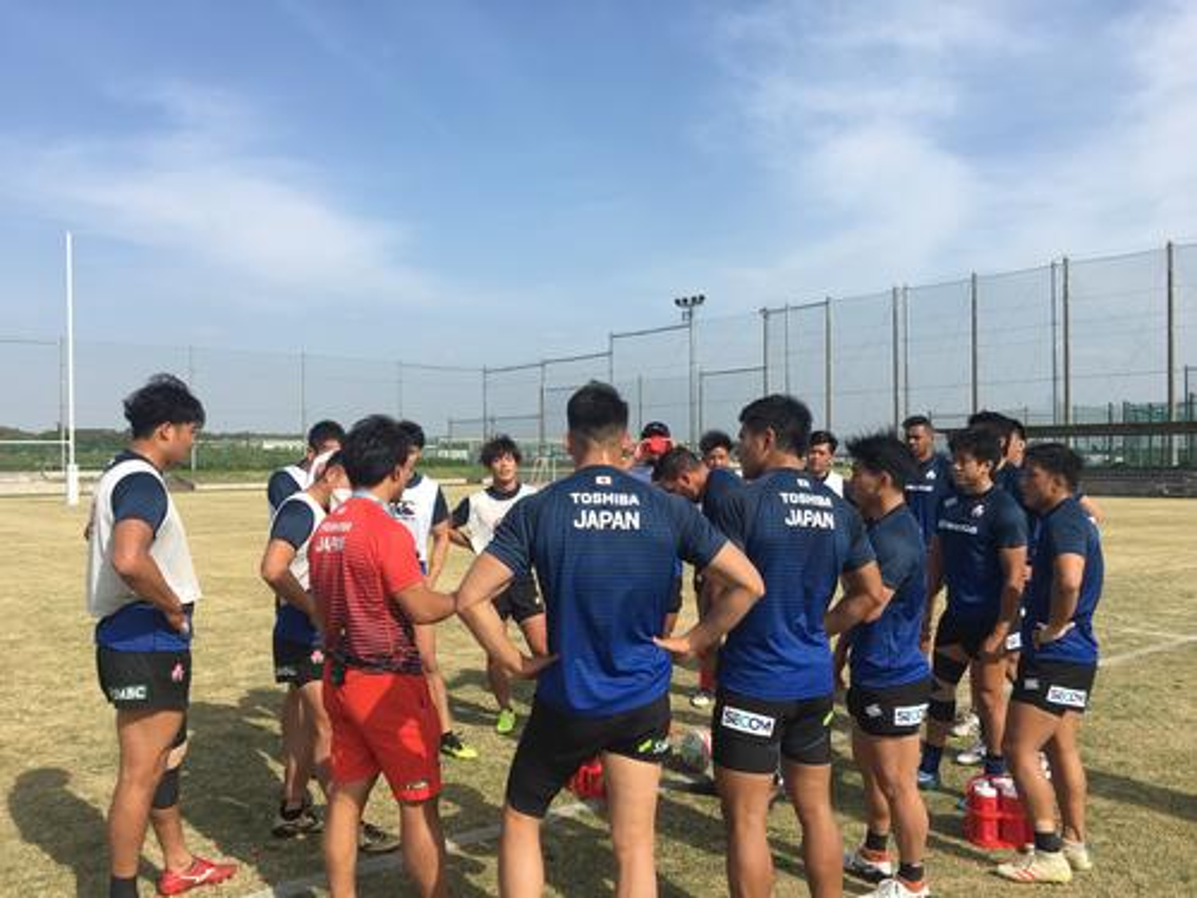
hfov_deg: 61.7
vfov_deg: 48.2
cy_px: 449
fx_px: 1003
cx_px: 598
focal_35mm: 29
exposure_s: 1/1479
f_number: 2.2
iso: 25
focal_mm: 4.15
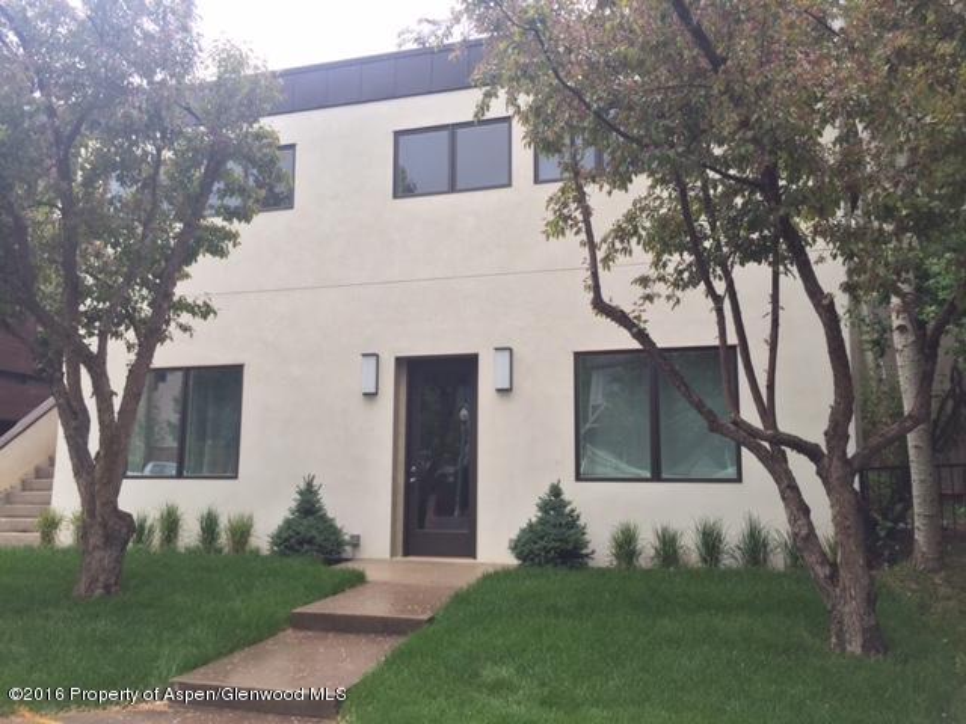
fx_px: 809
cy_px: 362
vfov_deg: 48.2
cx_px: 483
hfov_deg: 61.7
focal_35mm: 29
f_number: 2.2
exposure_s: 1/302
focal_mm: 4.15
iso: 32
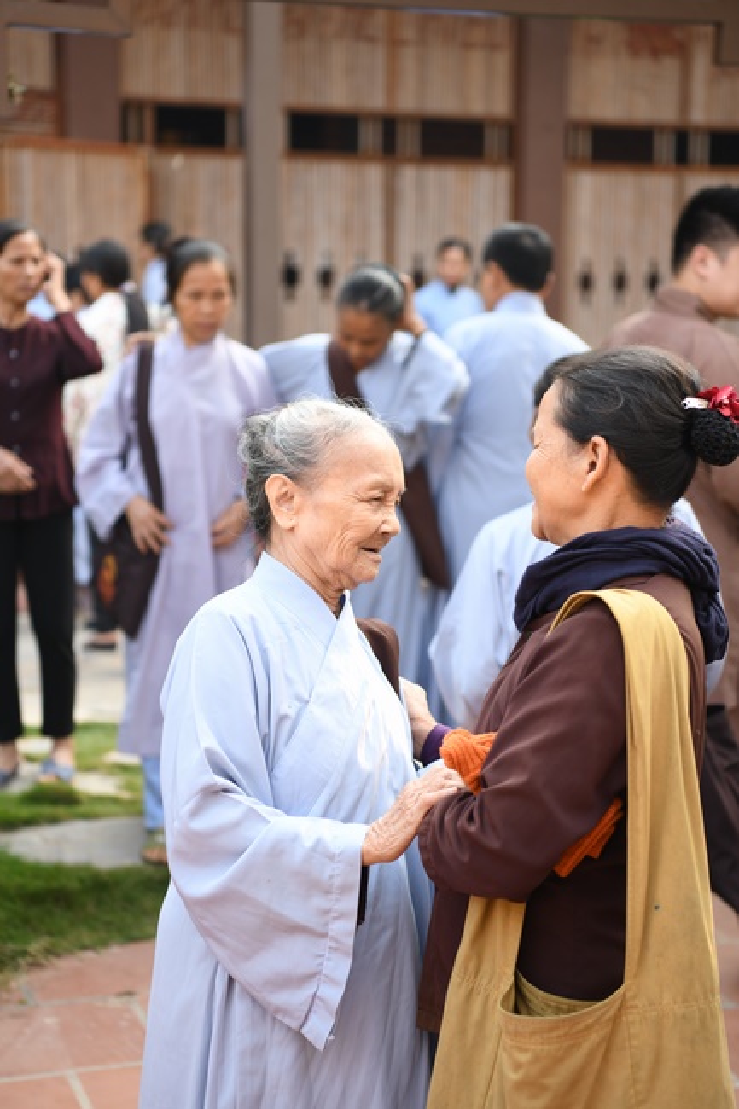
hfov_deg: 19.4
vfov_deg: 28.9
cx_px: 370
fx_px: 2156
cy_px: 554
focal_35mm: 70
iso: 250
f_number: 3.5
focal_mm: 70
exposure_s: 1/200
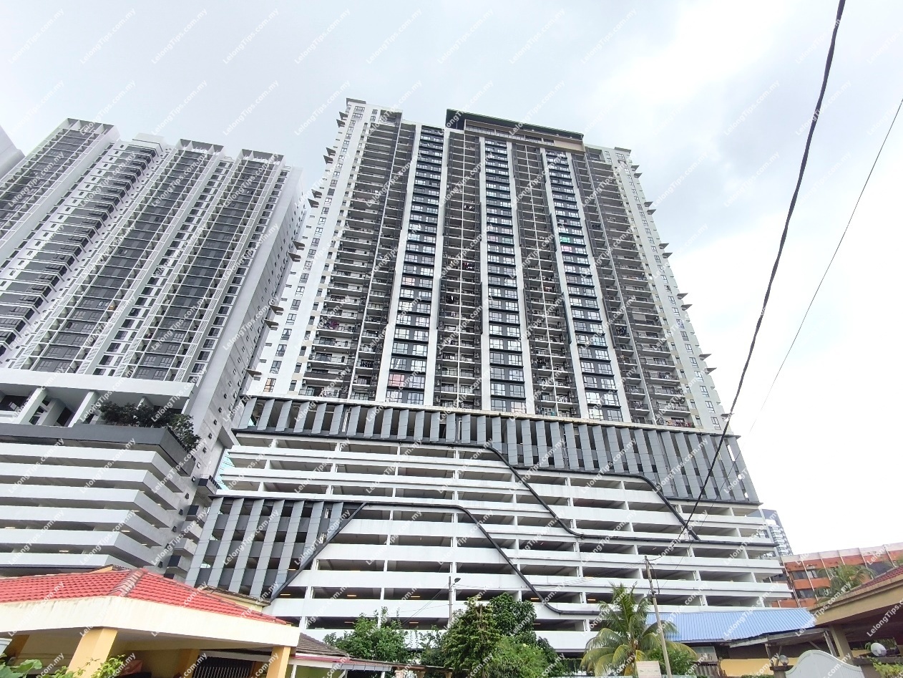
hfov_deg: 98.2
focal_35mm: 15
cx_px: 452
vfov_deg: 81.8
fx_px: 391
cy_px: 339
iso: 50
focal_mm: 1.65
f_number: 2.2
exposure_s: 1/404
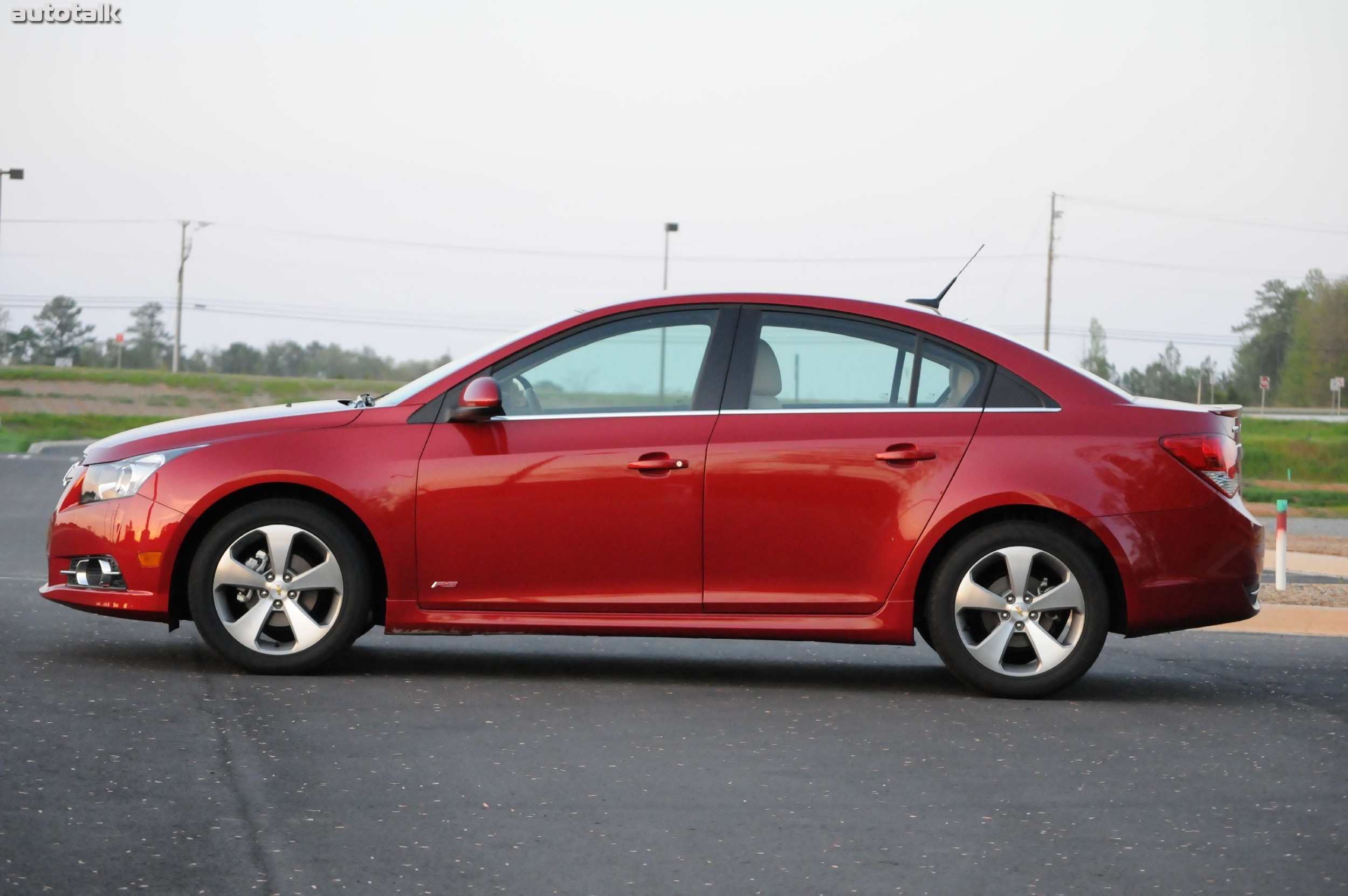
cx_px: 674
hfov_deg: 18.2
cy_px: 448
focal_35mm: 112
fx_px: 4208
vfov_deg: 12.1
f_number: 5
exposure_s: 1/400
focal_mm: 75
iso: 2000
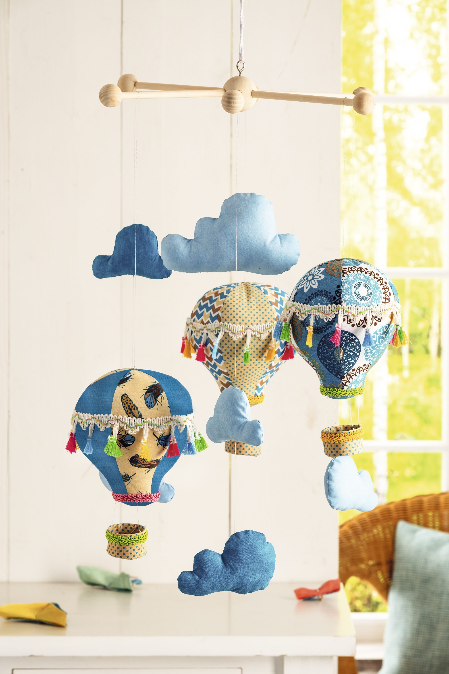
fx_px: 2248
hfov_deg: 11.4
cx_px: 224
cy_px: 337
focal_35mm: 120
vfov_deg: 17.1
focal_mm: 120
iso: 100
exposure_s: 1/80
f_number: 13
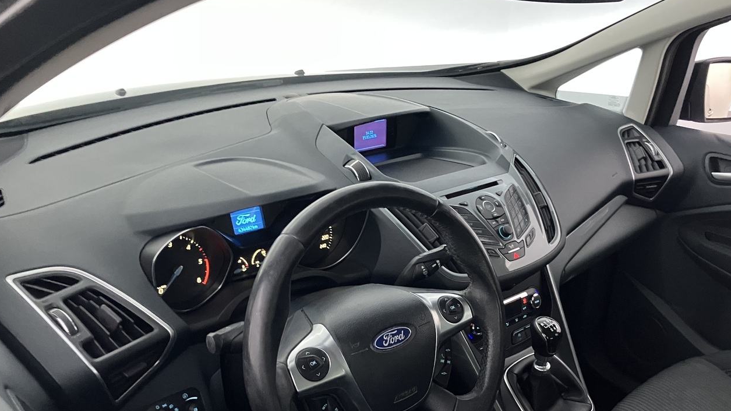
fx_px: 678
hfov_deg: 56.5
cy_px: 290
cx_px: 402
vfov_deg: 33.3
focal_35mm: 35
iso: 640
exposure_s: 1/27
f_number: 1.8
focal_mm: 3.99
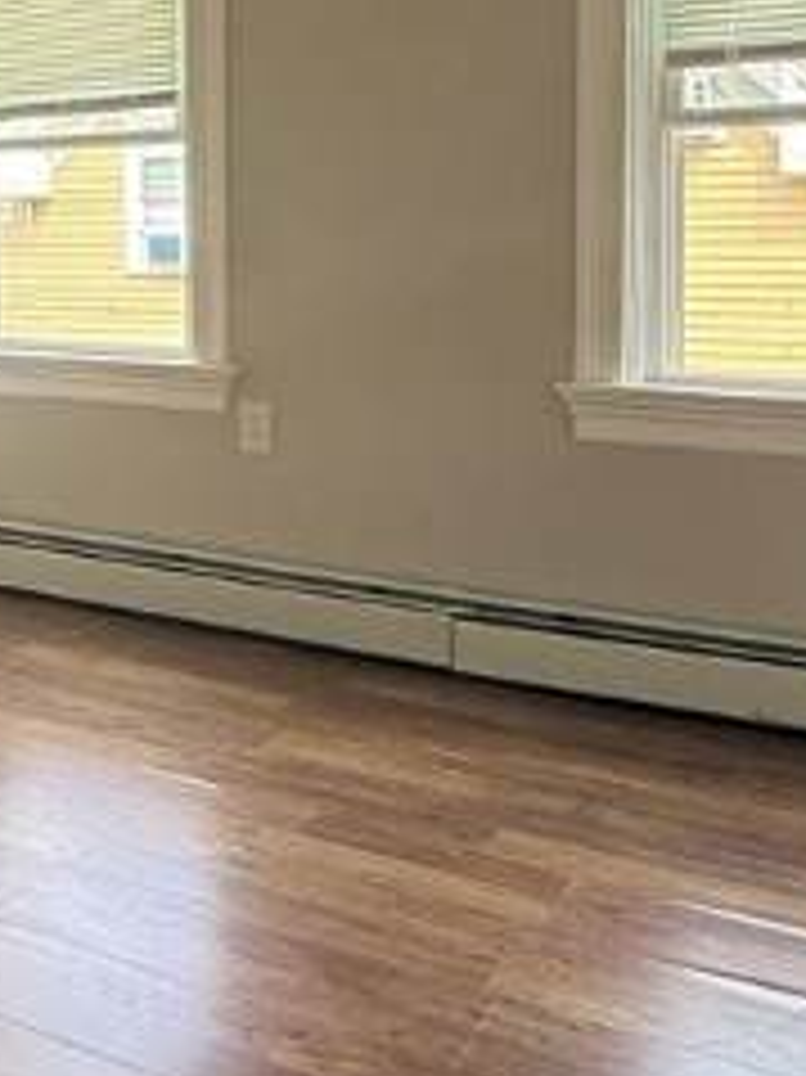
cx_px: 72
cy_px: 311
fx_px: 1398
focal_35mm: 45
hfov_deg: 30.6
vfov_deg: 41.2
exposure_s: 1/99
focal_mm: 2.22
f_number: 2.2
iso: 200
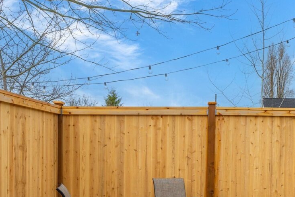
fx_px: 344
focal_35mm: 42
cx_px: 207
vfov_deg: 31.1
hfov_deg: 45.3
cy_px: 158
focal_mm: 22
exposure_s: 1/50
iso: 80
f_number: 7.1
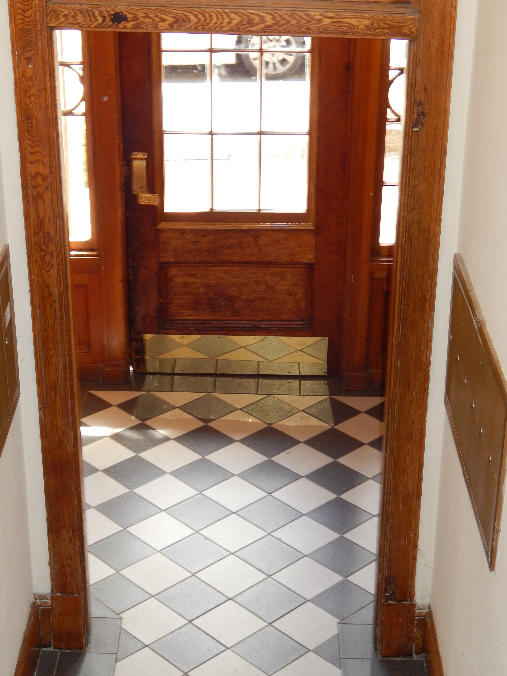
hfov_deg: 21.3
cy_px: 338
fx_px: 1347
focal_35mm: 69
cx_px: 254
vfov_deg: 28.2
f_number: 4.1
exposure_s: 1/30
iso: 200
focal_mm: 12.3
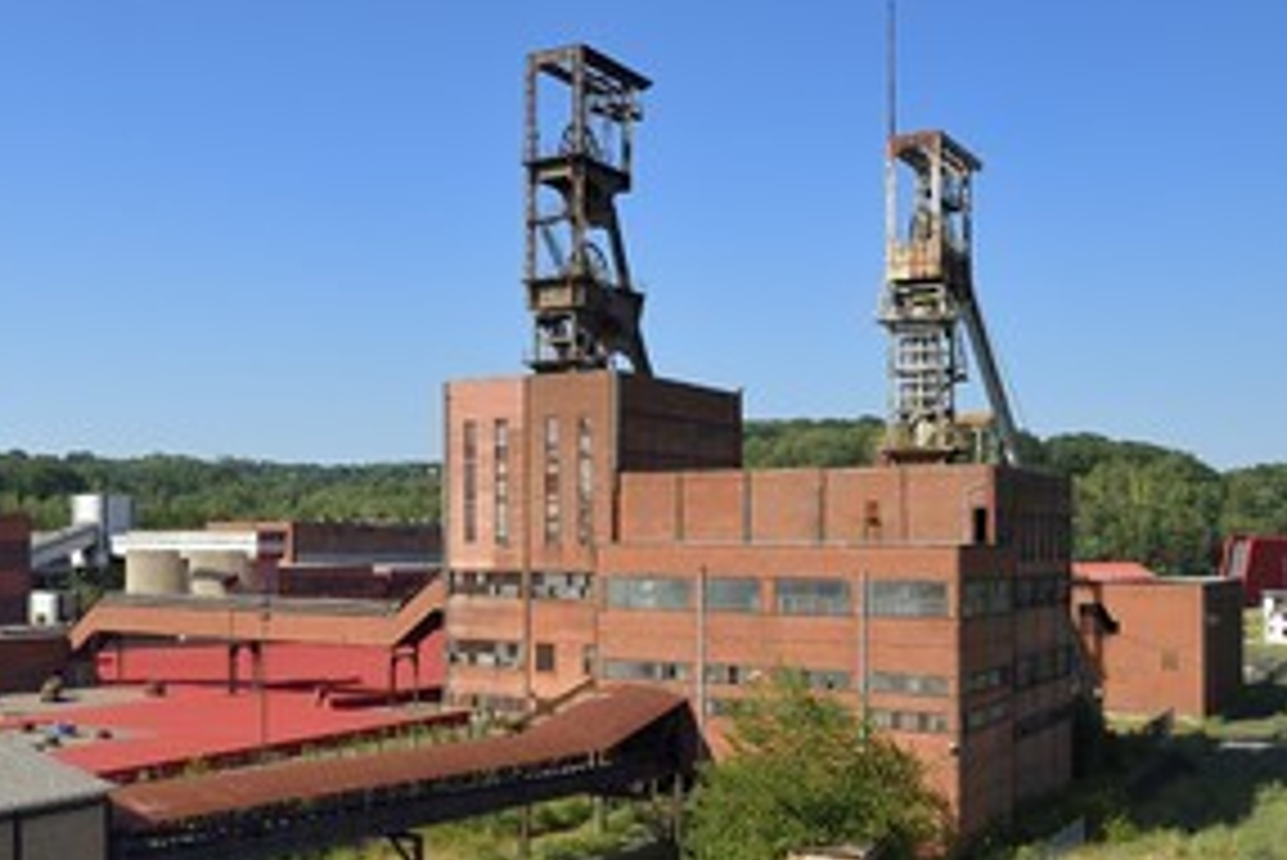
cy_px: 509
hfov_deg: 43.5
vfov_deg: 30.5
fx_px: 1574
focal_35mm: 44
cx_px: 382
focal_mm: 30
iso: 200
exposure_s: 1/320
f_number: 11
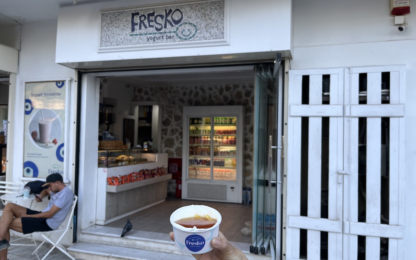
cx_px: 209
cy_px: 132
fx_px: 317
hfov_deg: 66.5
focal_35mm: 28
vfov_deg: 44.5
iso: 40
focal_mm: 5.1
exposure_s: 1/235
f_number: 1.6
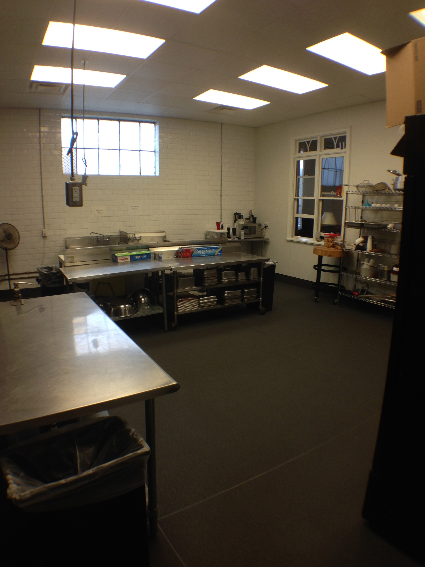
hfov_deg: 42.9
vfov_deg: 55.4
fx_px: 540
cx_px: 212
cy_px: 284
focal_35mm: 33
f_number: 2.4
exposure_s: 1/60
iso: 64
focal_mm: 4.12
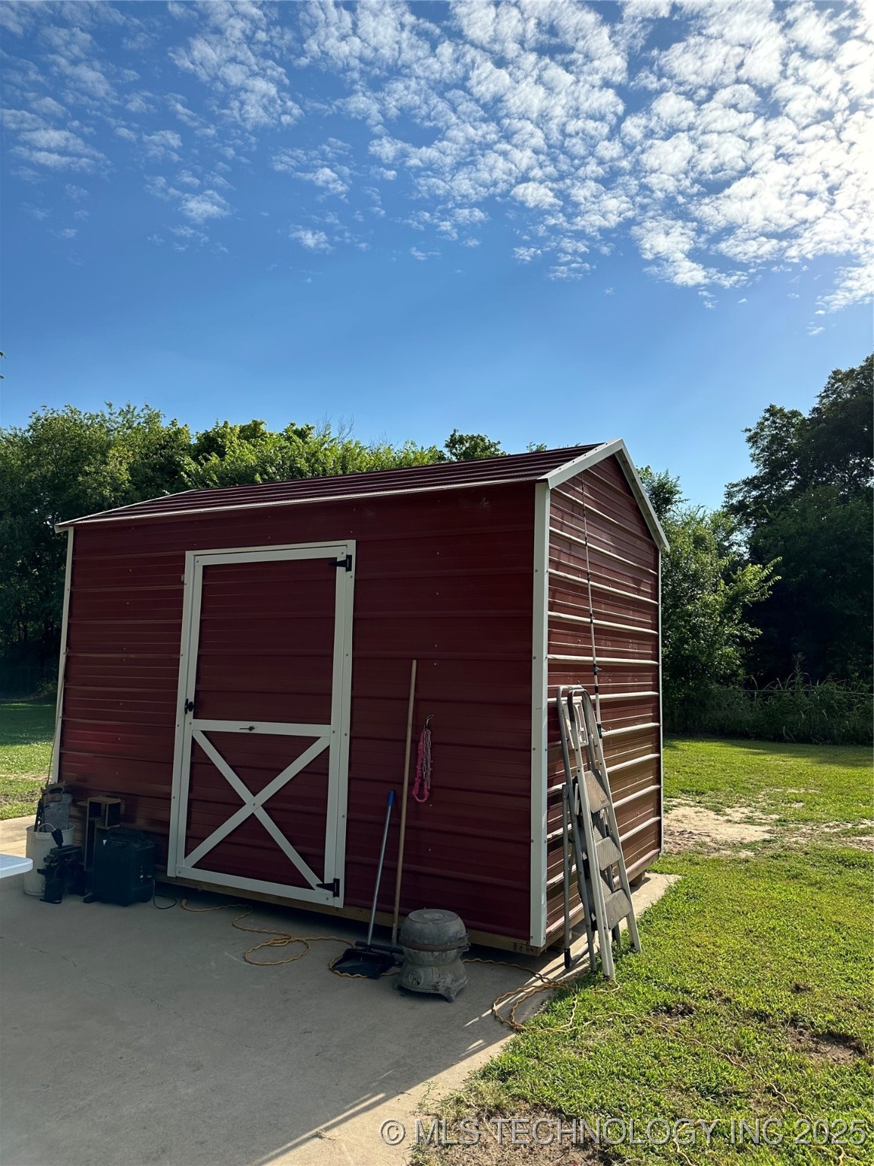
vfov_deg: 71.6
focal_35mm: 24
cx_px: 437
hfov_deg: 56.8
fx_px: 808
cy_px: 583
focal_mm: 6.86
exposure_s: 1/7576
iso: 80
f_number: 1.78
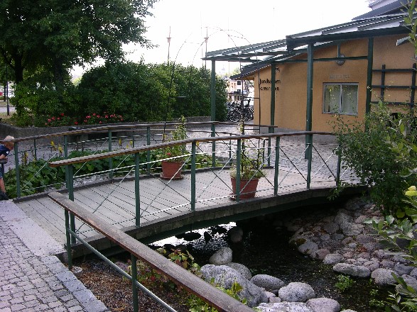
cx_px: 208
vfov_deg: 40.7
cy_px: 156
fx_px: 422
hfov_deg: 52.6
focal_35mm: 35
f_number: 5
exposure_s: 1/67.5
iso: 50
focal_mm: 9
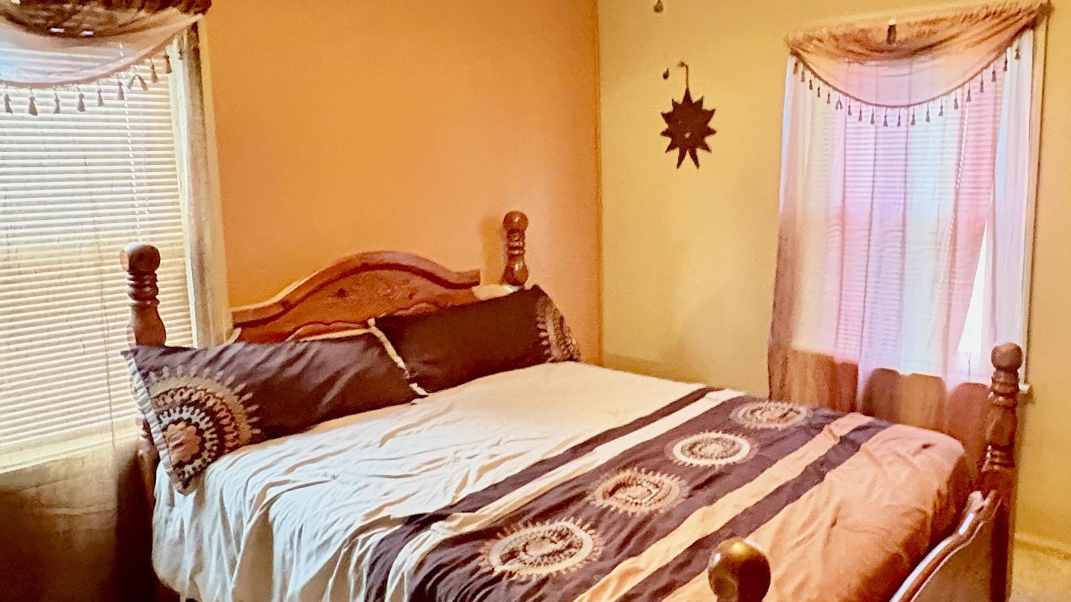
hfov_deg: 65.4
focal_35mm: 29
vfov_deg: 40.2
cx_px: 646
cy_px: 277
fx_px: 824
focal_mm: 2.22
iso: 1600
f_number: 2.2
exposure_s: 1/20
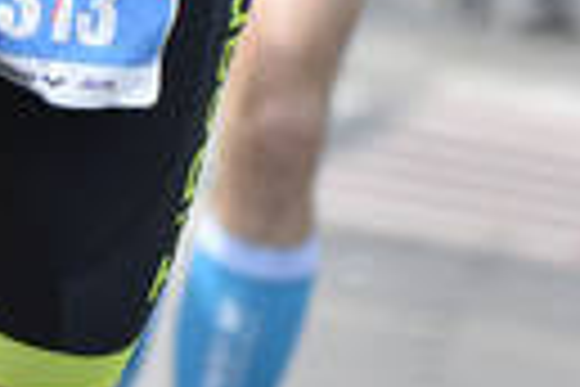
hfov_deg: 1.2
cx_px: -166
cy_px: -470
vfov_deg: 0.8
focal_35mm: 1733
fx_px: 27918
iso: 400
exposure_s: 1/1250
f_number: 6.3
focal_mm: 350
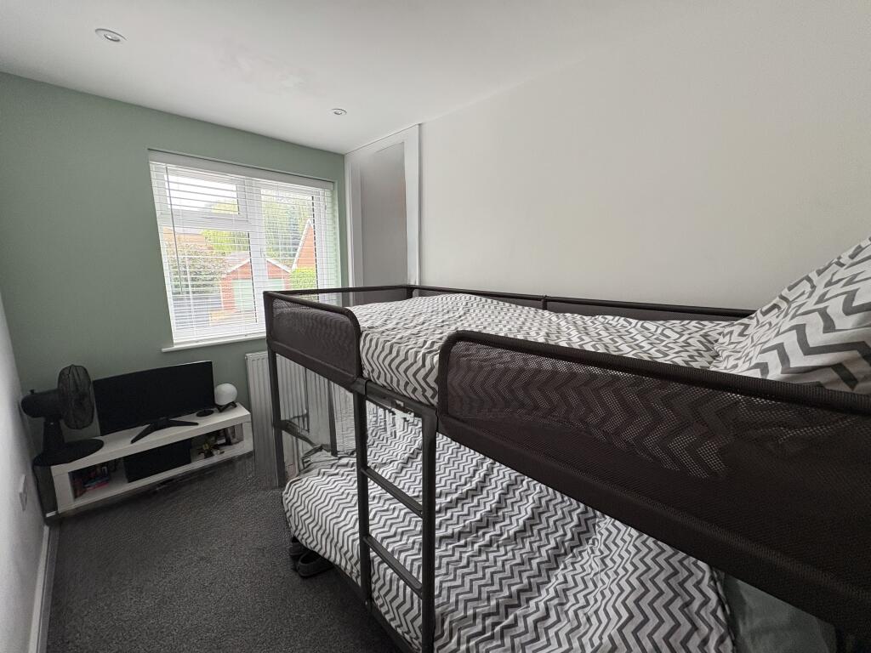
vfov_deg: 85.7
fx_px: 352
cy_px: 326
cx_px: 436
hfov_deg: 102.1
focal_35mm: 14
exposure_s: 1/99
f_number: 2.2
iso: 200
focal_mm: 2.22
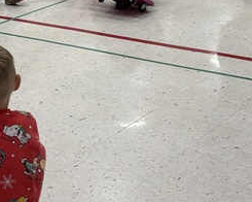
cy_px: -54
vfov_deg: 14.0
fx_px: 791
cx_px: 14
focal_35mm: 106
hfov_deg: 17.8
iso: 80
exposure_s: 1/120
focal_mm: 5.96
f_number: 1.6
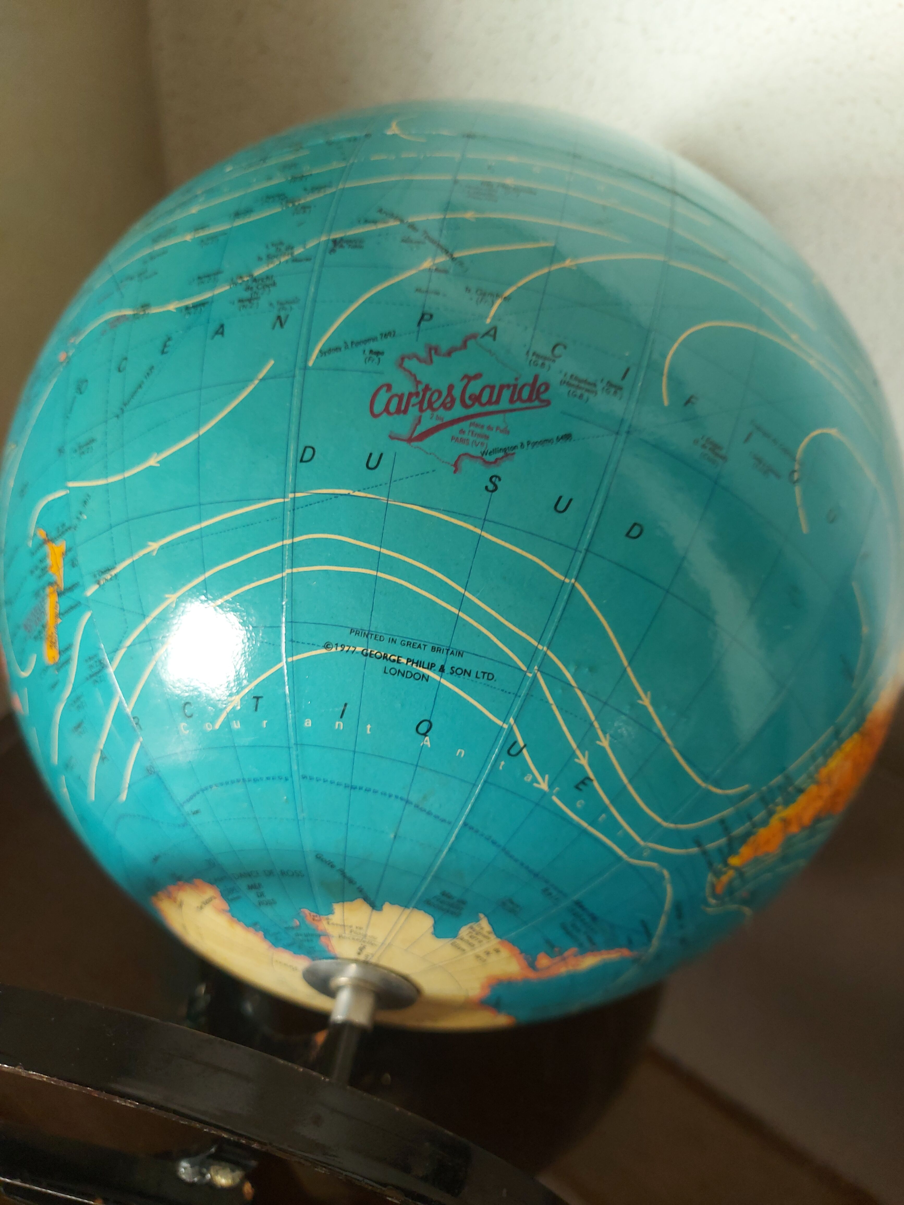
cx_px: 452
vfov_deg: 71.6
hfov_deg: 56.8
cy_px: 602
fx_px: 836
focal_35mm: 24
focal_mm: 5.23
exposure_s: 1/50
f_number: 1.8
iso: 160
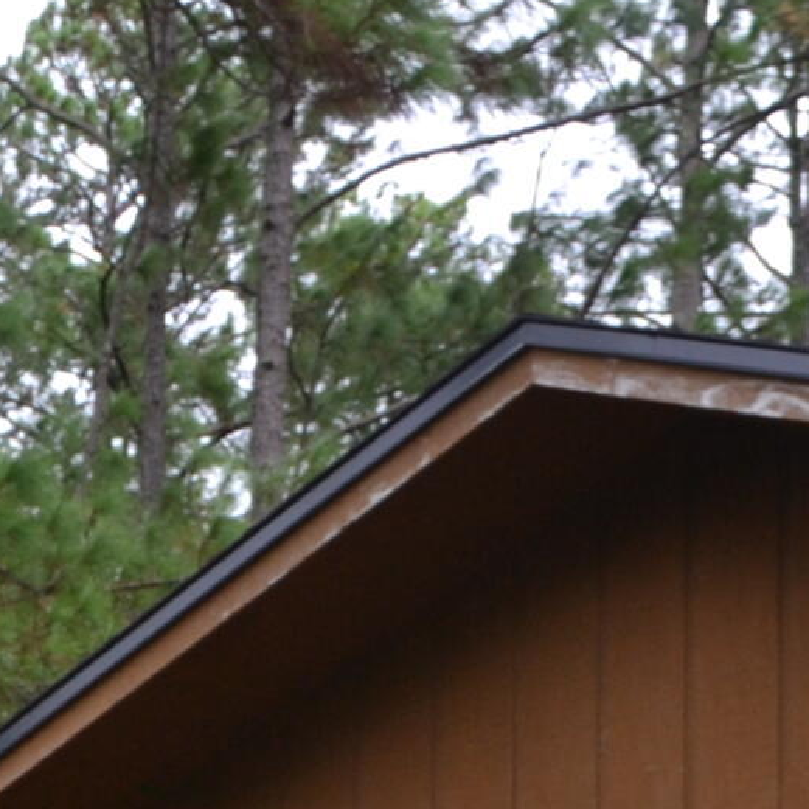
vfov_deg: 12.4
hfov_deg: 13.0
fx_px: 3490
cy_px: 1321
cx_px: -39
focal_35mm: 132
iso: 320
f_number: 5.6
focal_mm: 18
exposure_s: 1/125
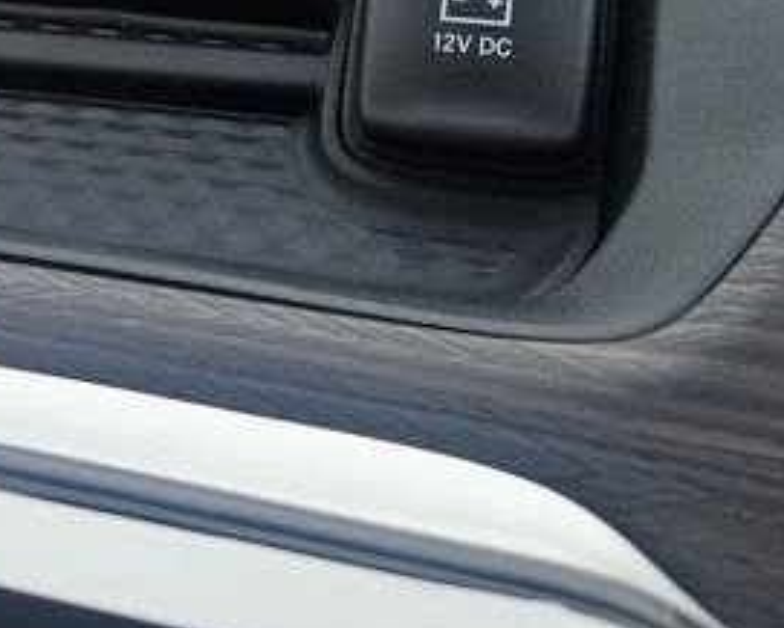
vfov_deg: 27.0
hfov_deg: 34.9
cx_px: 237
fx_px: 1230
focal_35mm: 53
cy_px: -6
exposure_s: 1/120
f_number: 1.8
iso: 25
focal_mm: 5.4
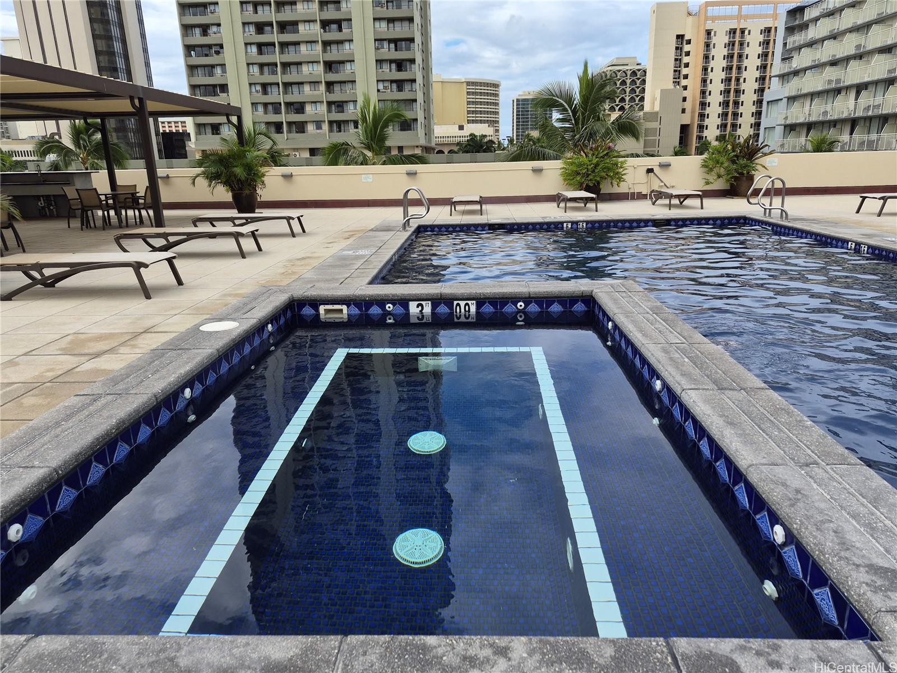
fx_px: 596
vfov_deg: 58.9
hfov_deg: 73.9
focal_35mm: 23
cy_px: 336
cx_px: 448
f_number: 1.8
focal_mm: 5.4
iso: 80
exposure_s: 1/3000
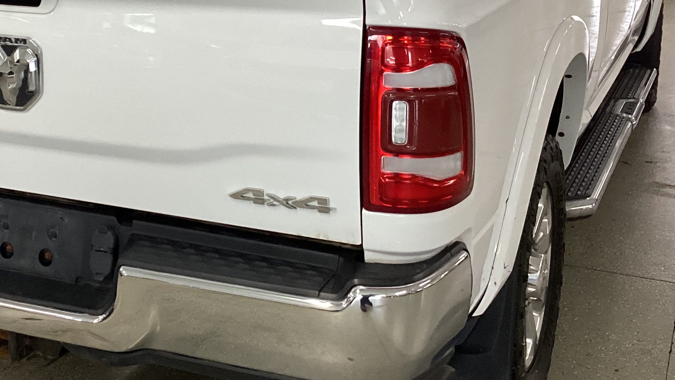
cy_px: 48
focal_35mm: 57
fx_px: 1020
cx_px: 240
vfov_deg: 20.7
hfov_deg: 36.3
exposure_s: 1/60
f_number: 2.4
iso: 125
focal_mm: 3.3
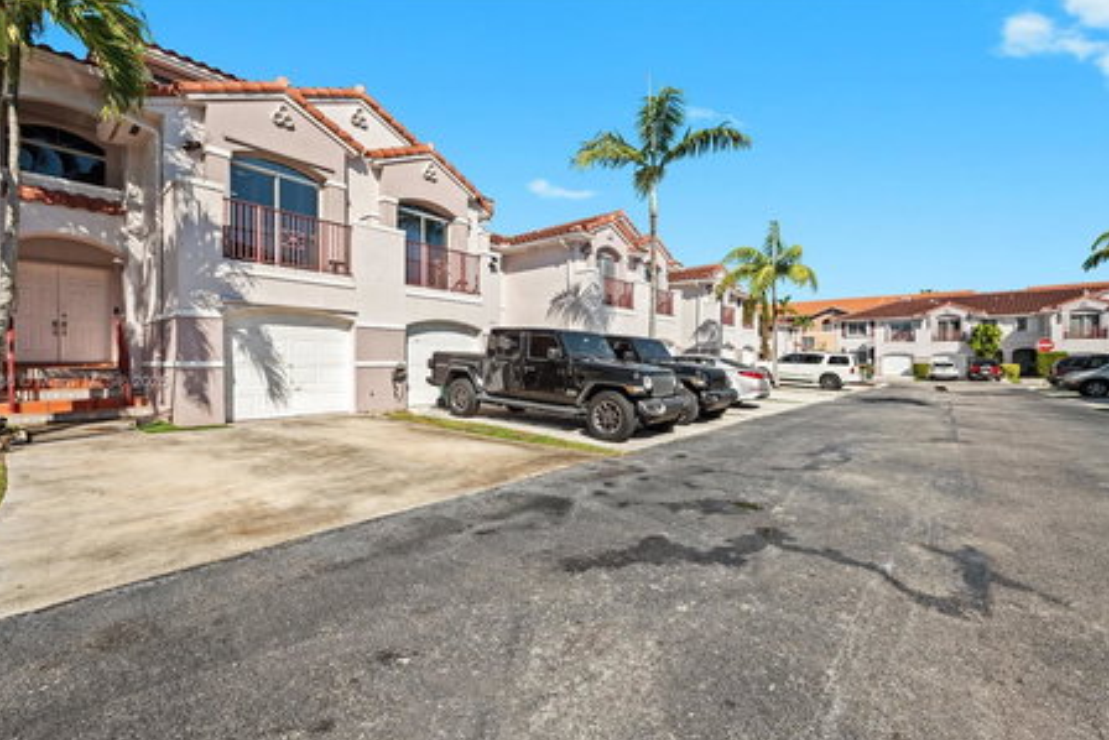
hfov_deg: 100.3
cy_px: 384
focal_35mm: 15
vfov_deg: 77.3
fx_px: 462
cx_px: 525
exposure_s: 1/1250
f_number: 8
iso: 200
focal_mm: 14
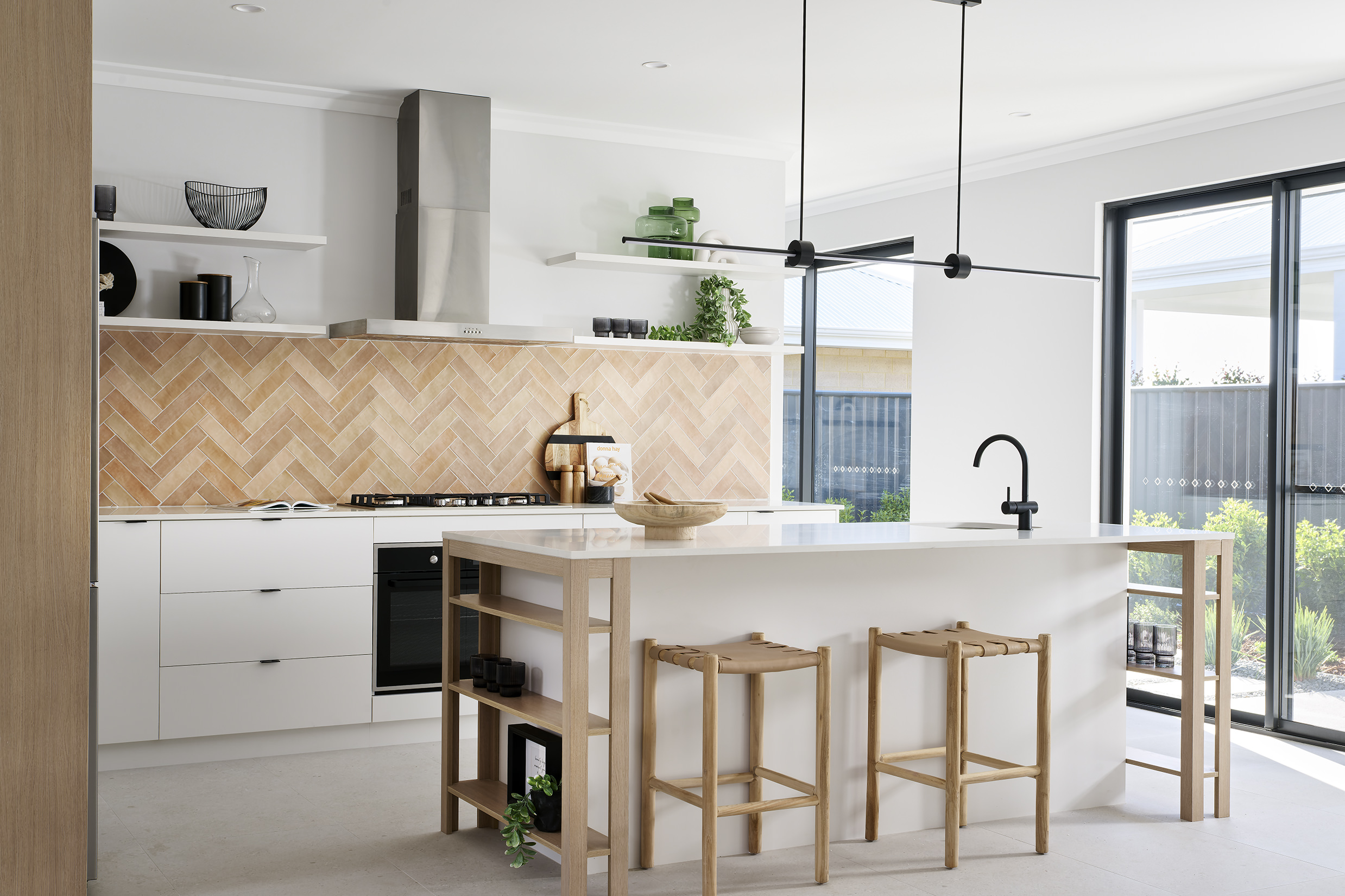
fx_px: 1569
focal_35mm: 42
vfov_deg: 31.9
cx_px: 672
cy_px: 448
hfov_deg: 46.4
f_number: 11
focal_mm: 42
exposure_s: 1/20
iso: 200
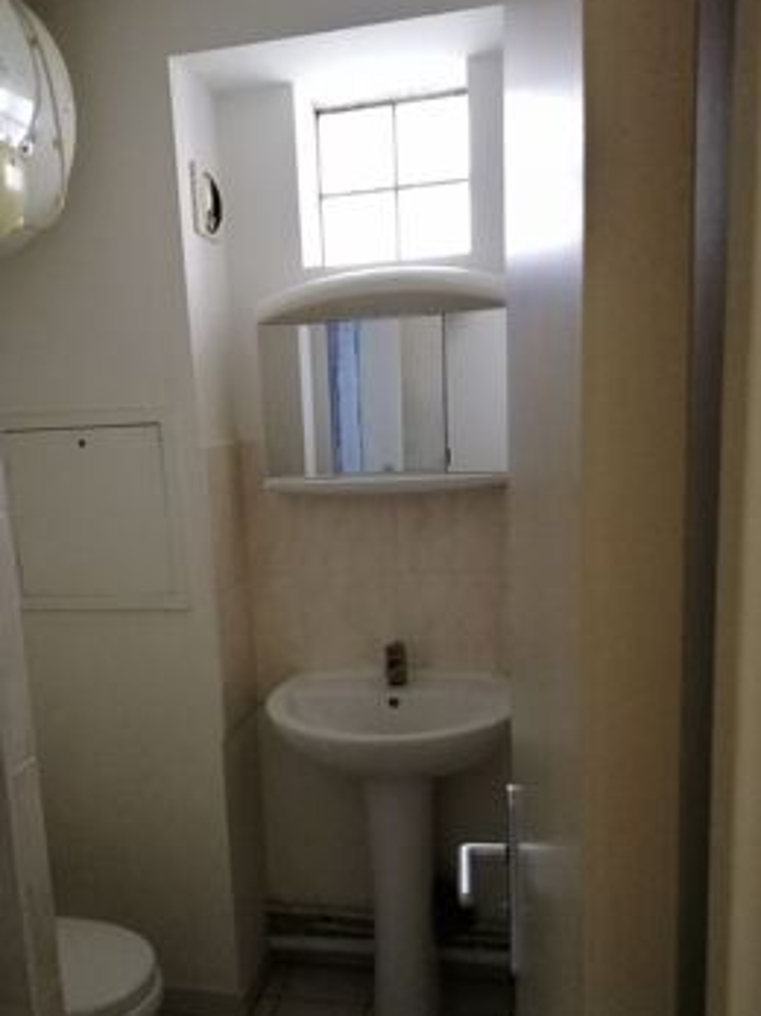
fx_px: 939
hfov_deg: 43.9
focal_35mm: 32
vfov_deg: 56.6
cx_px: 304
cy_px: 581
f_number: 2.2
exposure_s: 1/100
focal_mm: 3.81
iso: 500
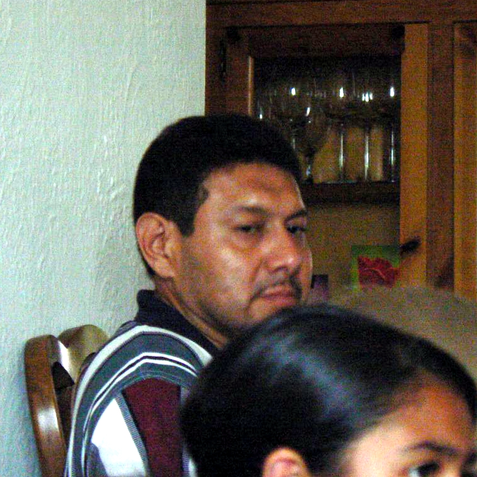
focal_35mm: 281
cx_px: 282
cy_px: 238
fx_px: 4381
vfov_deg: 6.2
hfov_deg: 6.2
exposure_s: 1/30
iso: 400
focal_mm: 39.5
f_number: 3.3
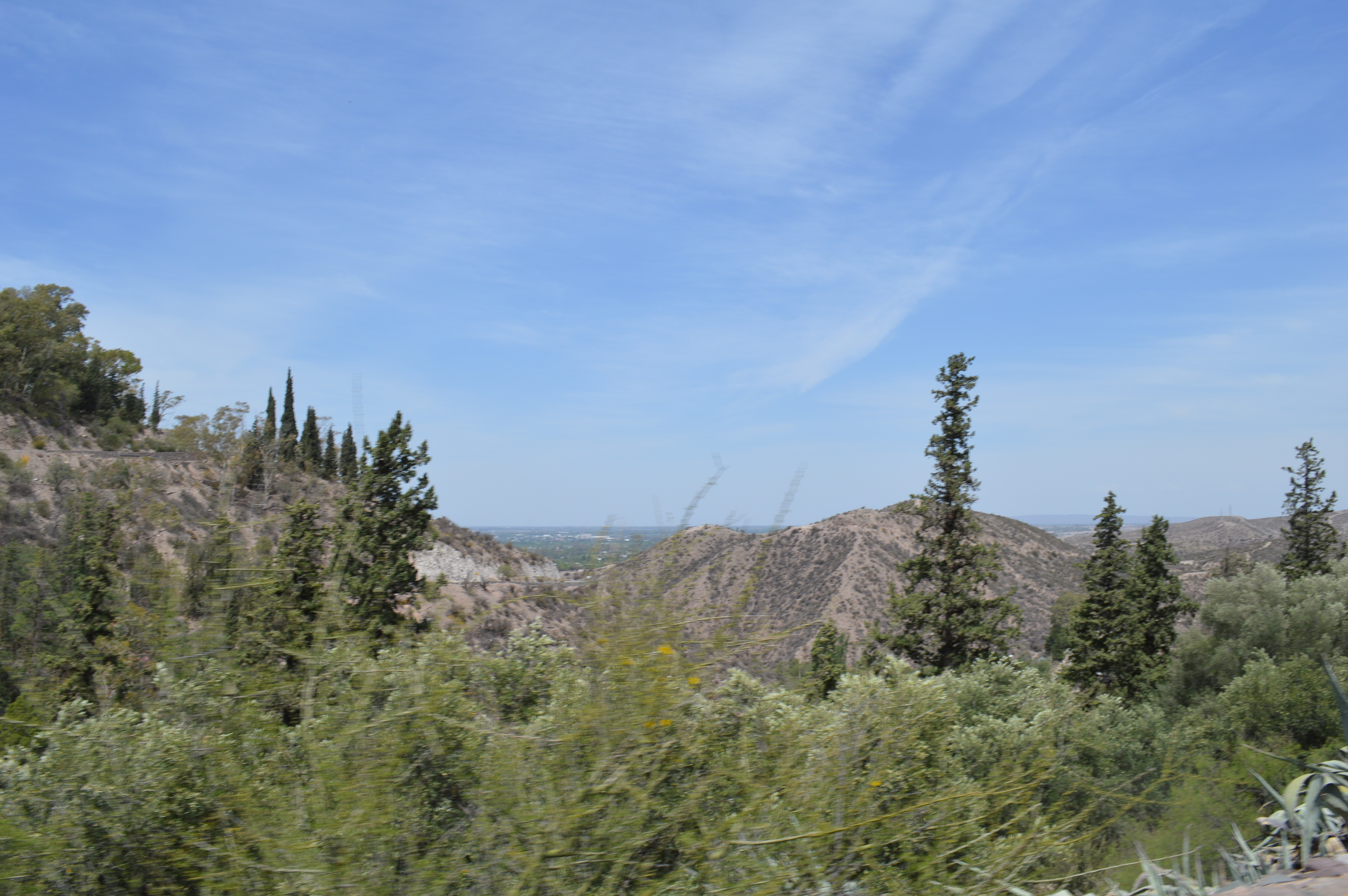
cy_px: 448
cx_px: 674
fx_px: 1010
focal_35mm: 27
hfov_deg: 67.4
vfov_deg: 47.8
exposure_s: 1/250
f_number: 8
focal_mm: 18
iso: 100
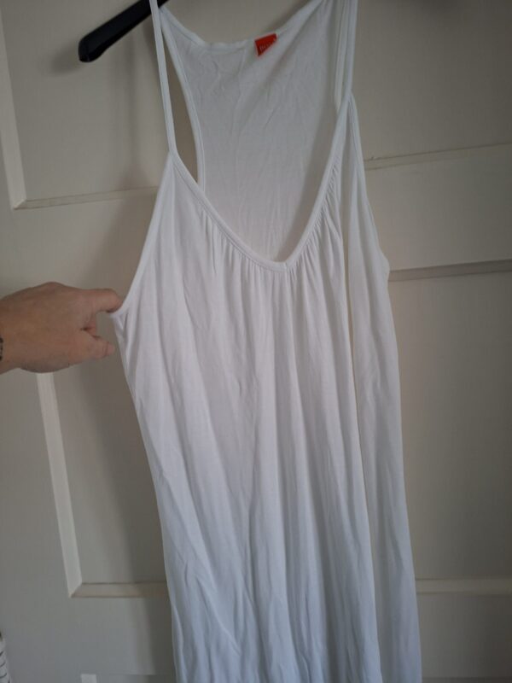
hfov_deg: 58.9
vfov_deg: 73.9
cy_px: 342
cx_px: 256
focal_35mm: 23
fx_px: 454
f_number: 1.8
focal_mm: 5.54
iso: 500
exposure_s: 1/25
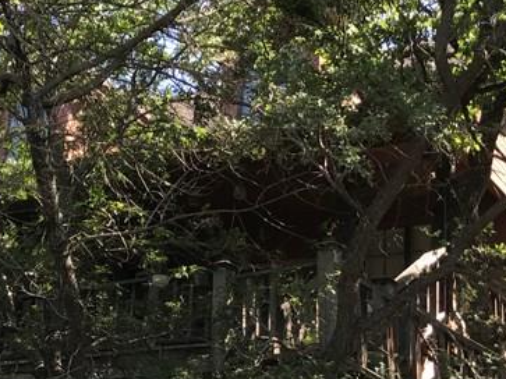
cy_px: 238
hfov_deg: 24.4
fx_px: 1154
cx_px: 113
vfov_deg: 18.6
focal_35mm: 79
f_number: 1.8
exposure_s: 1/439
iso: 20
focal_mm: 3.99
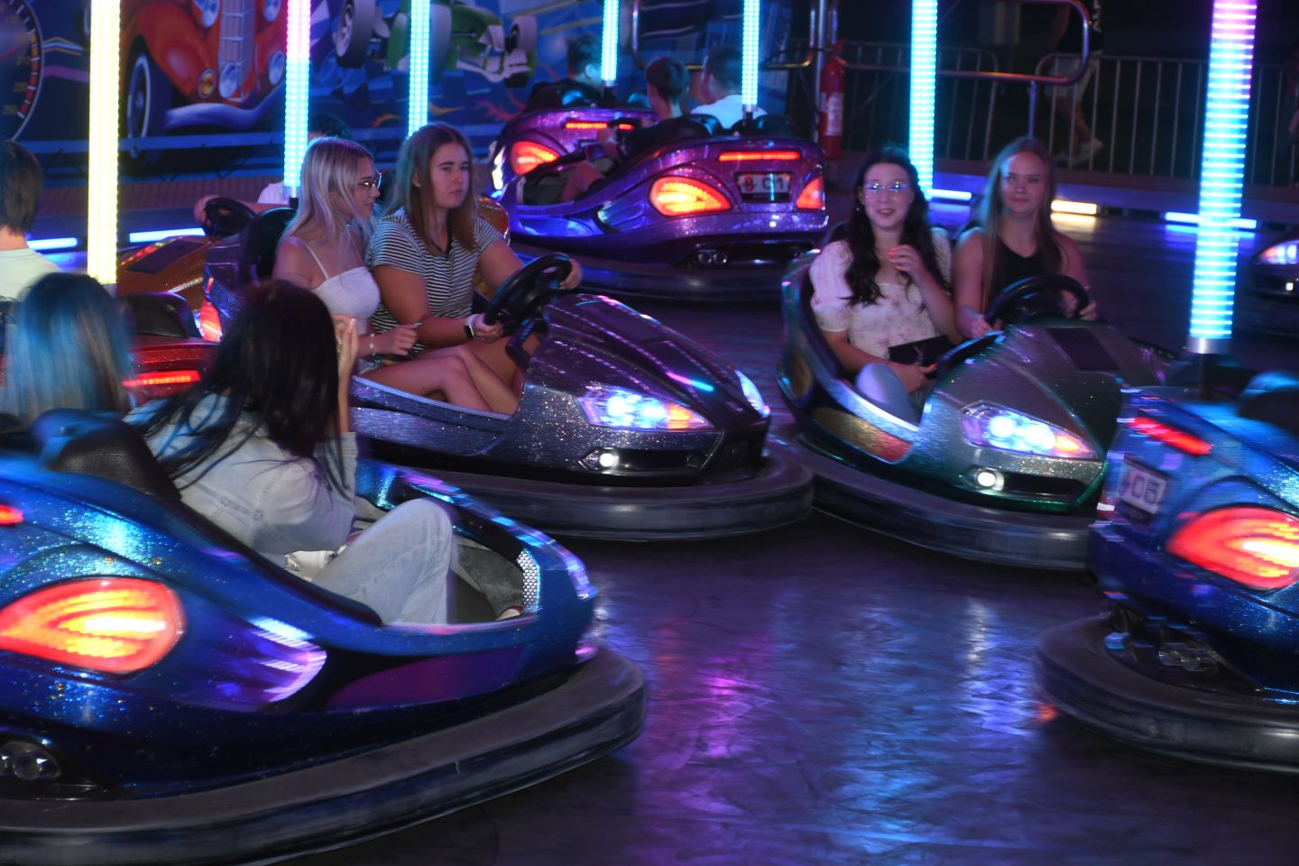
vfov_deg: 14.7
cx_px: 650
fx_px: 3355
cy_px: 433
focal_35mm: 93
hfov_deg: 21.9
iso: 500
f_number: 5
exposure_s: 1/60
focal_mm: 62
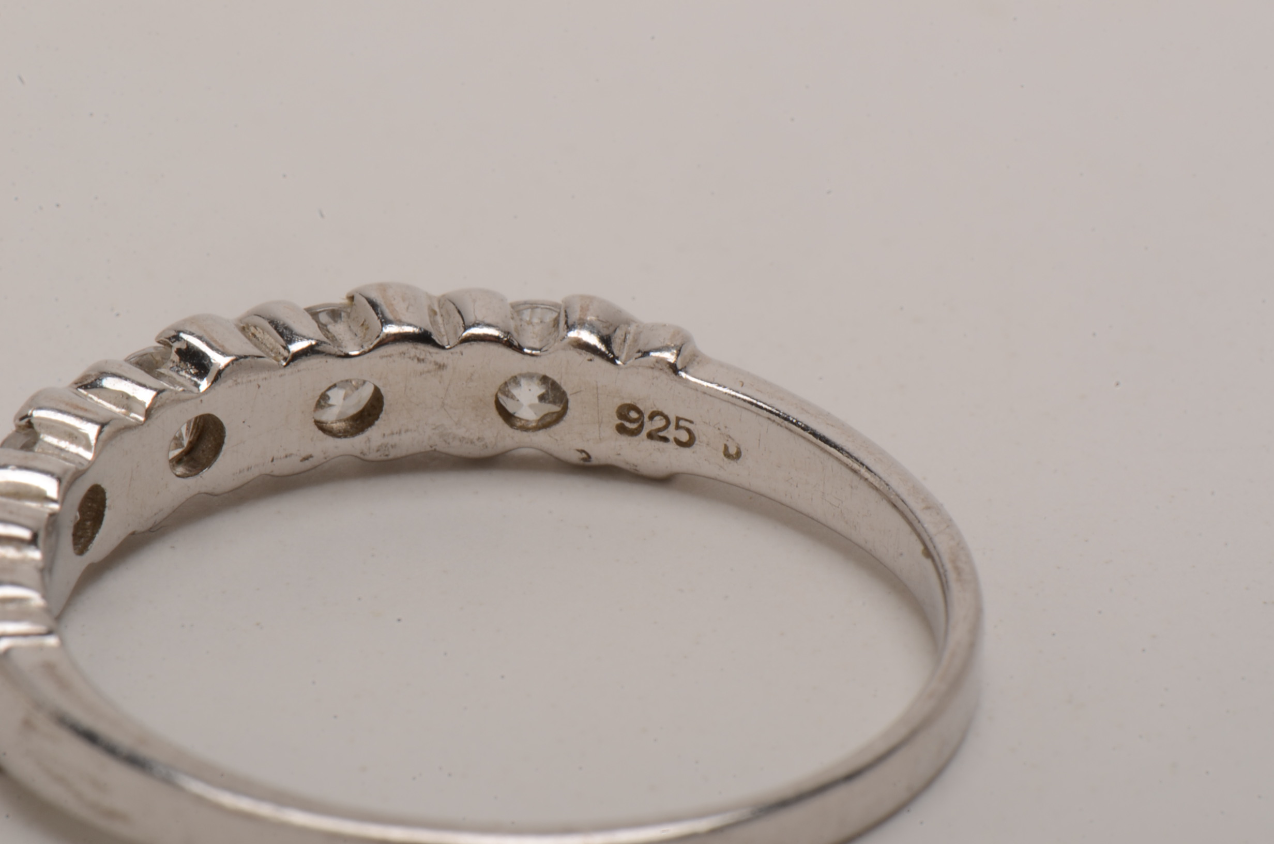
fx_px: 4503
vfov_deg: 10.7
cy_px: 422
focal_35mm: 128
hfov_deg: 16.1
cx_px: 637
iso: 100
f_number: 32
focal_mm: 85
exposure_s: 1/160
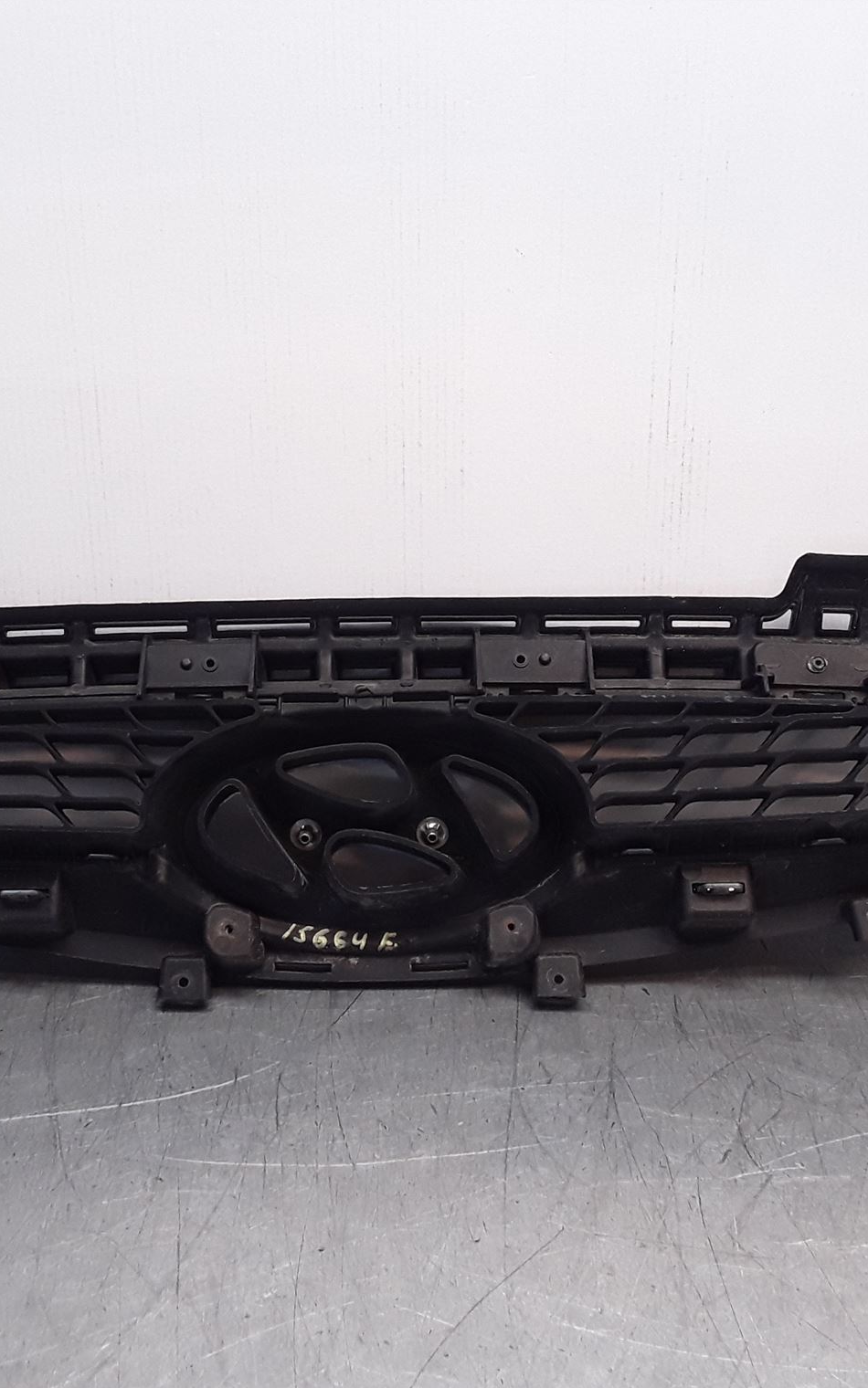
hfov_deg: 31.9
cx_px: 357
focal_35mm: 40
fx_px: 1514
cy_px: 695
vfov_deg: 49.3
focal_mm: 2.91
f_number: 1.9
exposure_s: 1/142
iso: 100
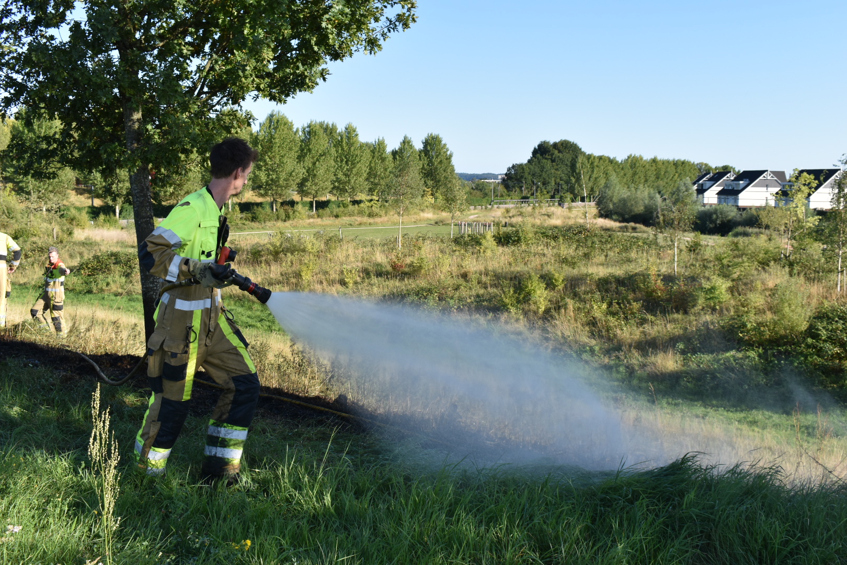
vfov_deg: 36.9
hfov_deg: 53.1
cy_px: 282
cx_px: 424
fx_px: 847
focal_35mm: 36
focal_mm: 24
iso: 200
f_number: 8
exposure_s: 1/250
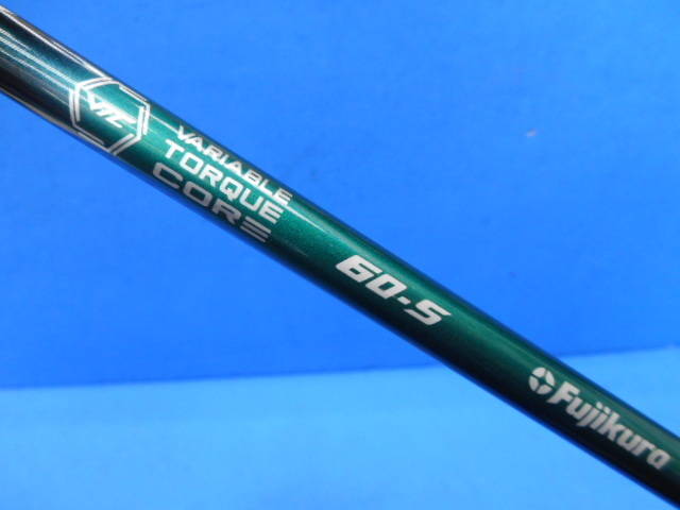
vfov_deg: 48.2
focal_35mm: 29
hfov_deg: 61.7
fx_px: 570
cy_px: 255
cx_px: 340
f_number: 4
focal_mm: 5.2
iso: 180
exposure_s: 1/30
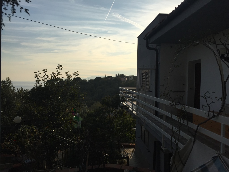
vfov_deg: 48.2
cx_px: 114
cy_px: 86
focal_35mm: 29
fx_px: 192
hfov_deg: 61.7
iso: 32
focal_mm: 4.15
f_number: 2.2
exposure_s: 1/3300
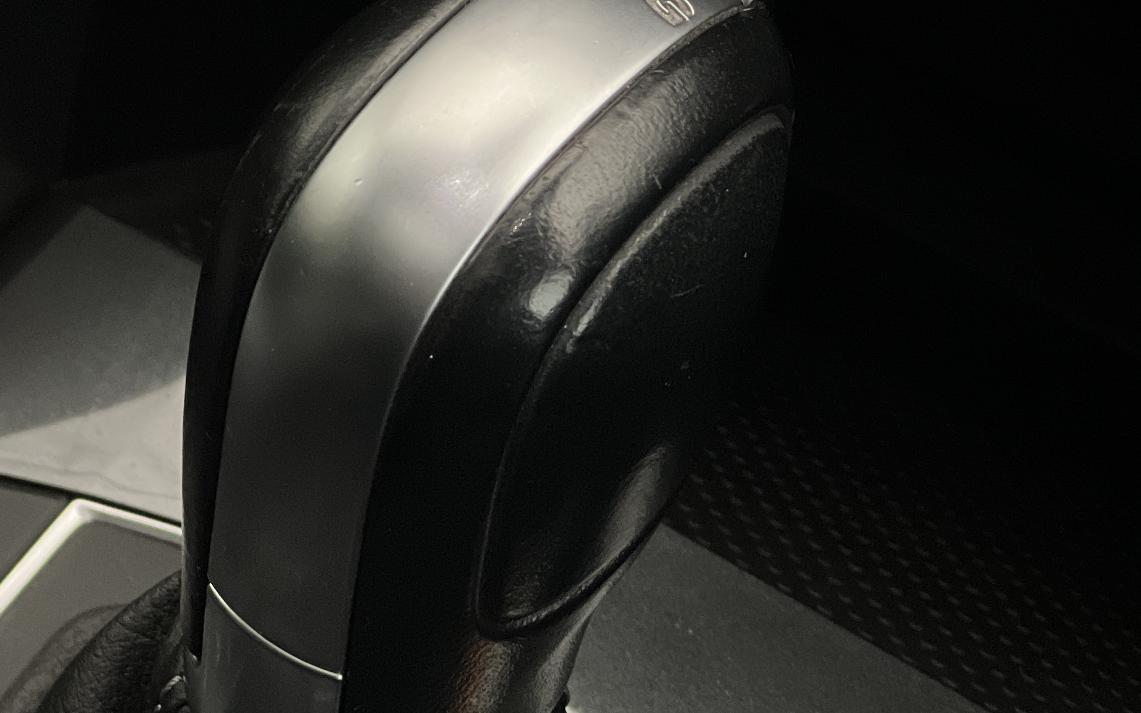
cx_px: 508
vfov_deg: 8.4
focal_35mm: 156
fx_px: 4850
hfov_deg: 13.4
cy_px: 182
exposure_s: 1/40
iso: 320
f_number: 2.8
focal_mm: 9
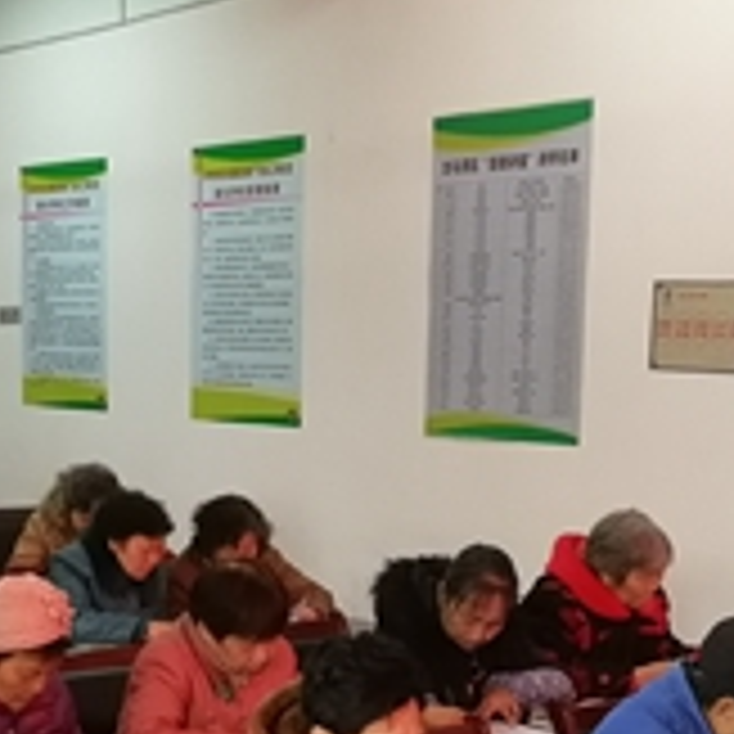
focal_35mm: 73
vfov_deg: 23.0
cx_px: 216
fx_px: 1751
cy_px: 687
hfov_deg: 23.5
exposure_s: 1/25
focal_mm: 3.95
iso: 400
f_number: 2.2
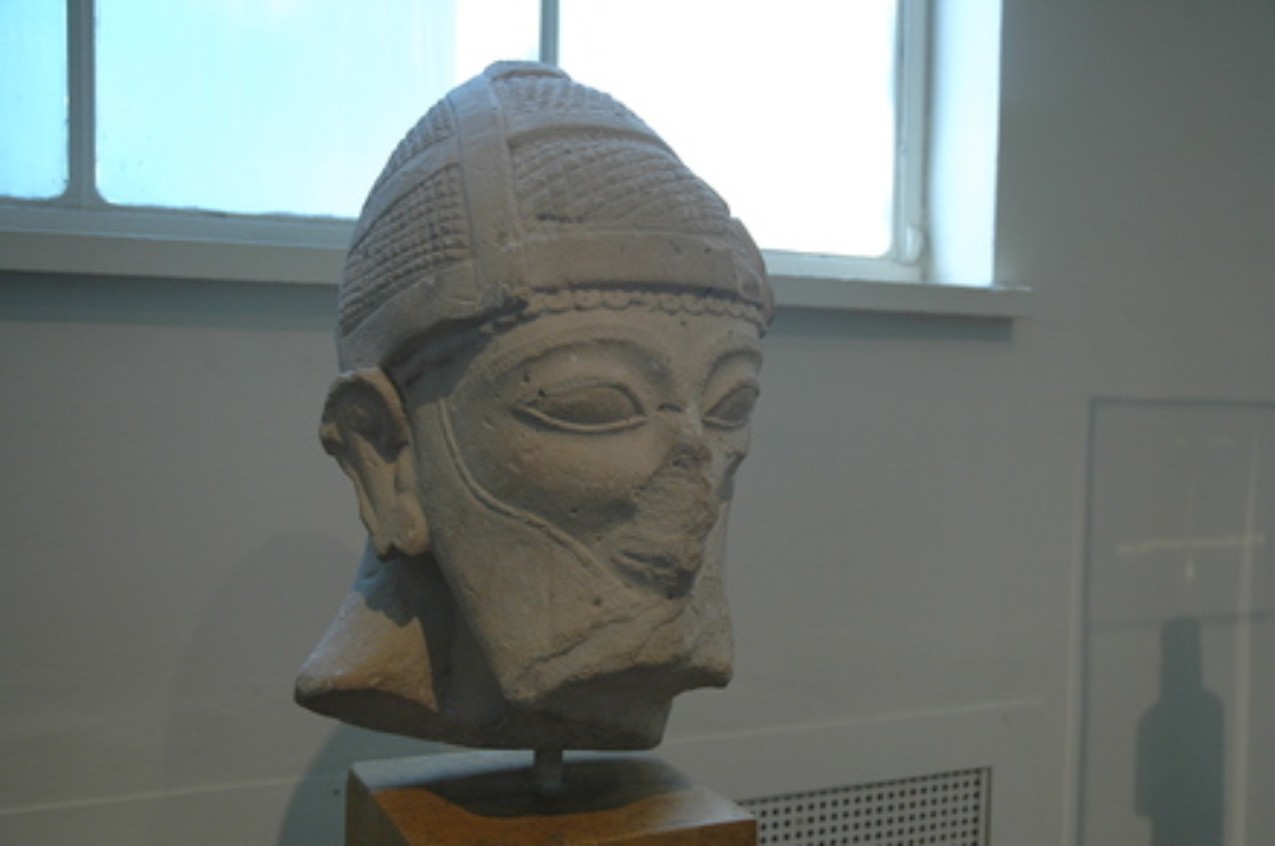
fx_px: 1326
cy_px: 423
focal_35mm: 38
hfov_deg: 51.3
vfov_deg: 35.4
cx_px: 638
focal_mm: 25
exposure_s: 1/60
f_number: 4
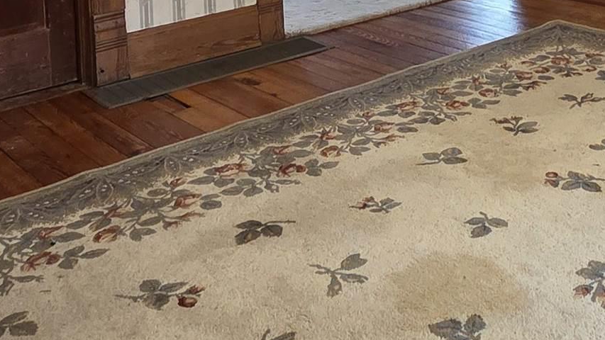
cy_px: -186
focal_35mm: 51
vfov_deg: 19.9
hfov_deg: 37.2
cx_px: 574
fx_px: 818
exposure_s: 1/60
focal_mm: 2.2
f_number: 2.2
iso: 160
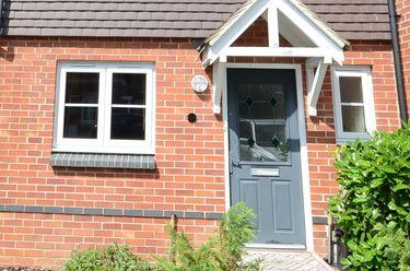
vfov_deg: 33.9
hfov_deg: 51.9
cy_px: 8
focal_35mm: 36
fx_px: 409
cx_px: 127
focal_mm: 10
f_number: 9
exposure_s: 1/320
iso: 250
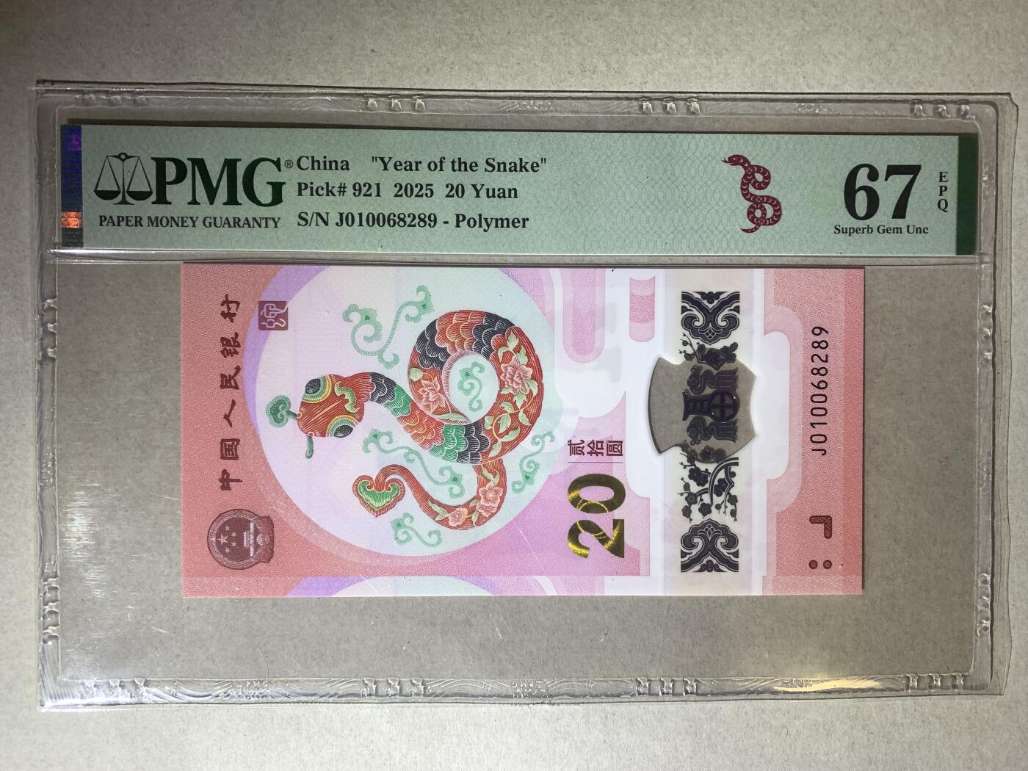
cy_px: 386
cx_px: 514
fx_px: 772
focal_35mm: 26
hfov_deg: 67.3
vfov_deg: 53.1
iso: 80
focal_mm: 4.25
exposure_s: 1/121
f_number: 1.8
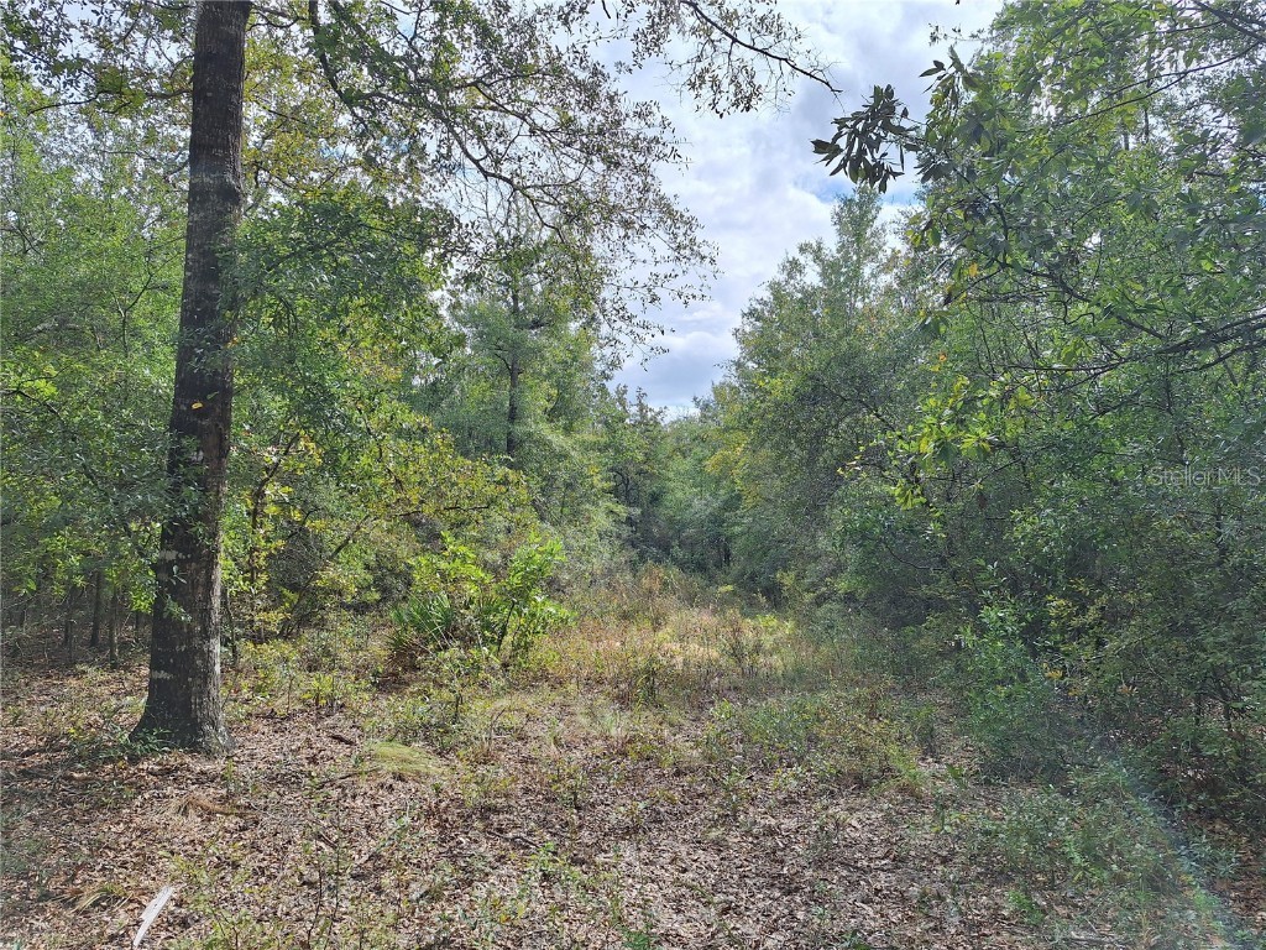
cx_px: 633
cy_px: 475
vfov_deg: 58.9
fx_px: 841
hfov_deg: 73.9
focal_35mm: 23
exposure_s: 1/1393
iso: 40
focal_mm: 5.54
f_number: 1.8
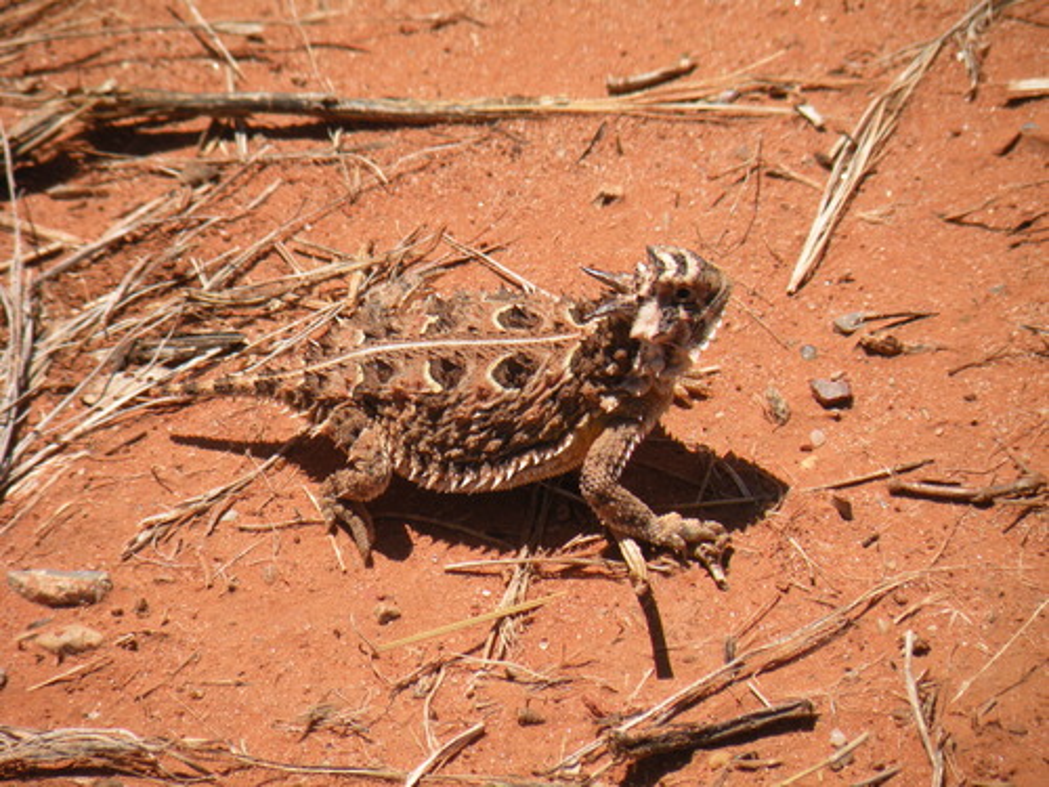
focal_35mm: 486
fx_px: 14728
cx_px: 524
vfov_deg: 3.1
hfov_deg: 4.1
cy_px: 394
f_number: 5.6
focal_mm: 84.2
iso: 64
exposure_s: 1/470
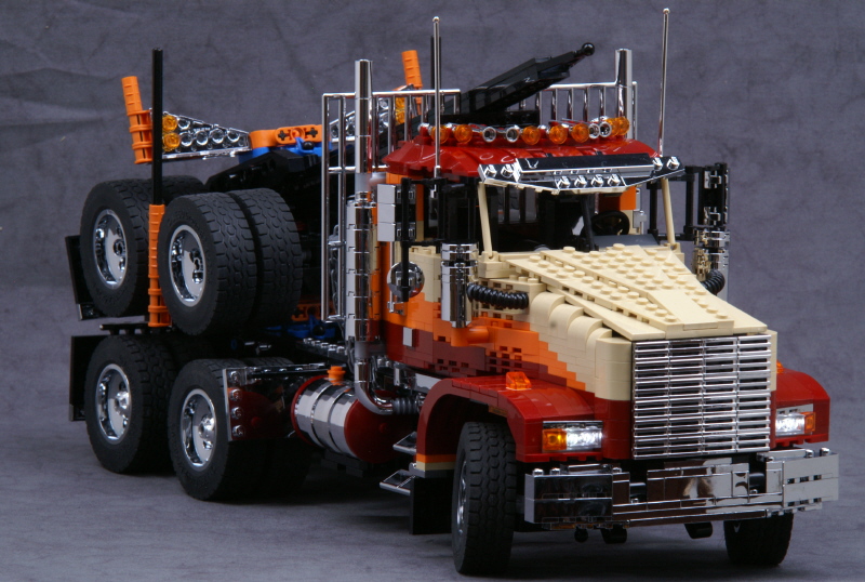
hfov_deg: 9.1
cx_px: 432
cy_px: 291
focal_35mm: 225
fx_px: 5420
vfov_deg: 6.1
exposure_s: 1/2
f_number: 22
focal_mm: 150
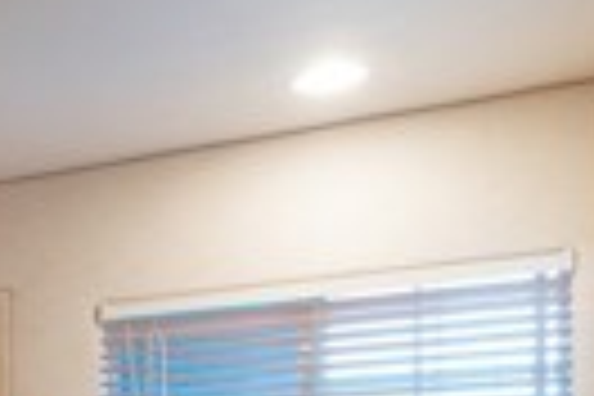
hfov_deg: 20.3
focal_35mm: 73
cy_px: 558
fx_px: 1204
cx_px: -459
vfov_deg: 17.2
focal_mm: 10
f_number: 7.1
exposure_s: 1/3
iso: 320
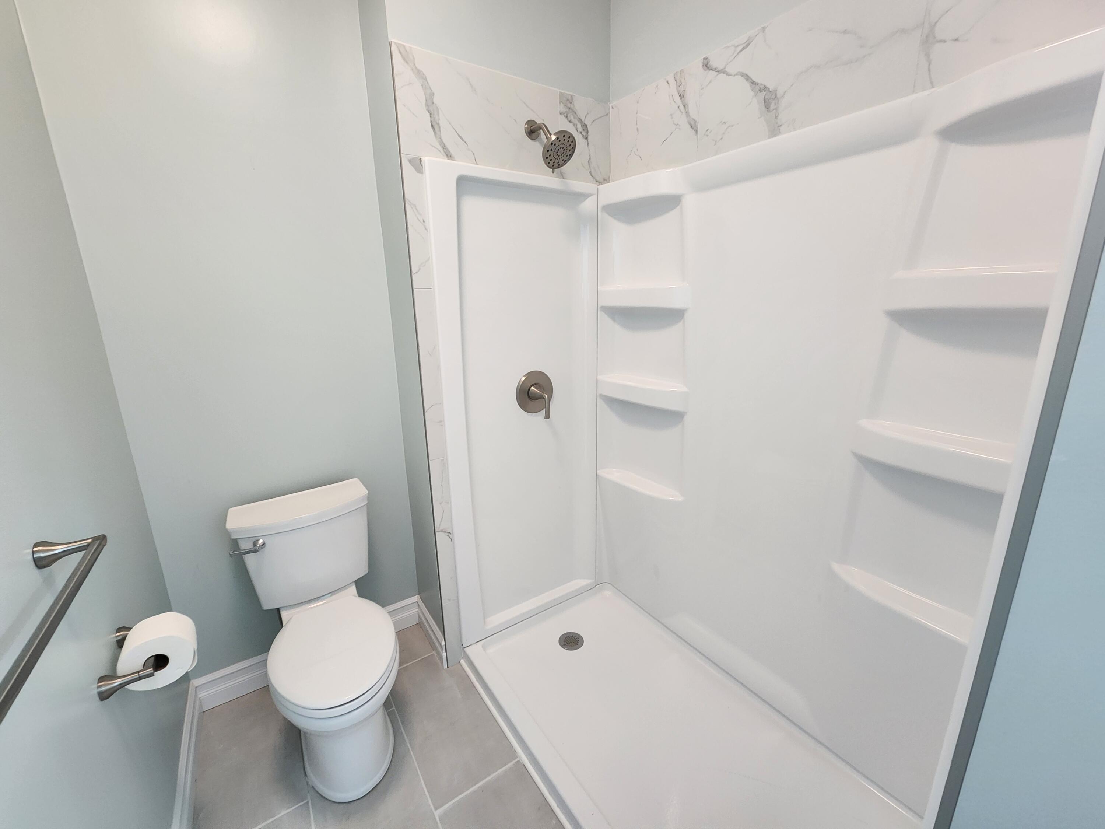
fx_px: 415
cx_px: 552
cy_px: 414
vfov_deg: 89.9
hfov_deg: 106.2
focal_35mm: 13
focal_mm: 2.2
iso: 320
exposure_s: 1/60
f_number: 2.2
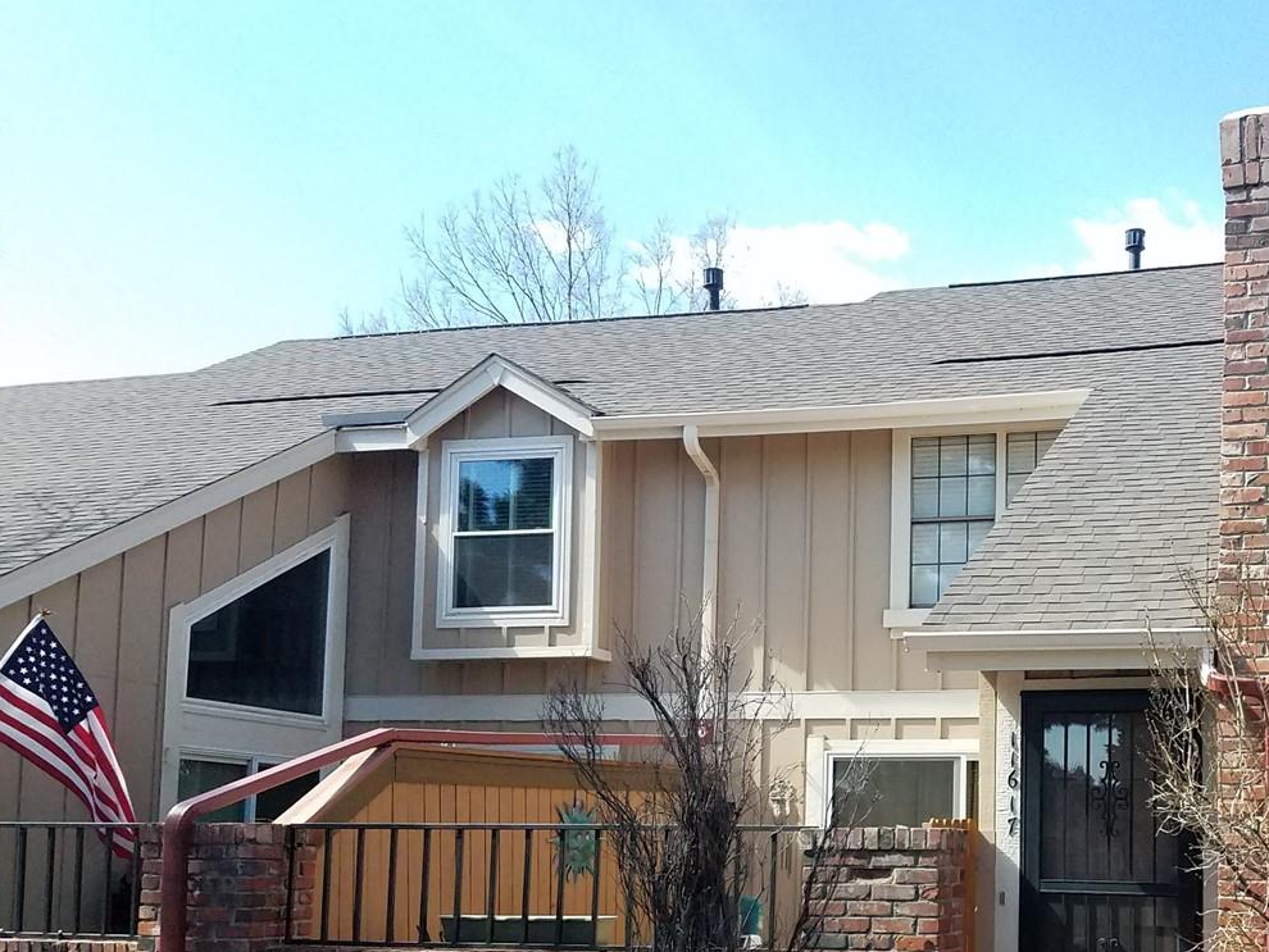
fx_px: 1540
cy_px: 700
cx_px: 1014
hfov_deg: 42.8
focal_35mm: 42
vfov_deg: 33.8
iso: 250
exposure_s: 1/3000
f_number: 1.7
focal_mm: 4.2
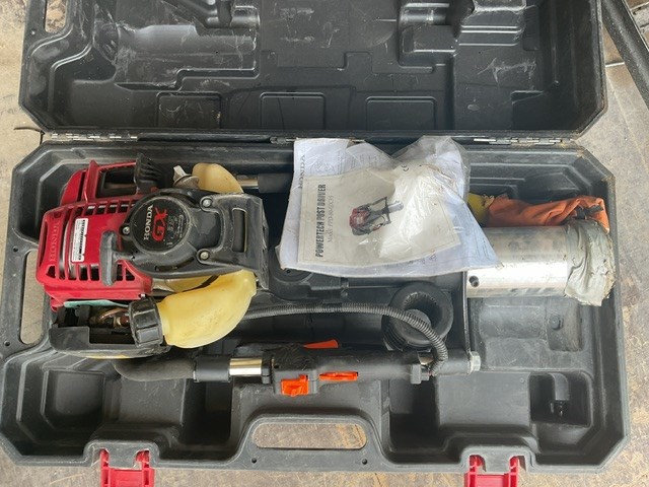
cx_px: 324
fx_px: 544
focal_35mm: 29
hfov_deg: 61.7
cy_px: 244
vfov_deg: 48.2
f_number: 1.8
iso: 40
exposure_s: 1/120
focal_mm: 3
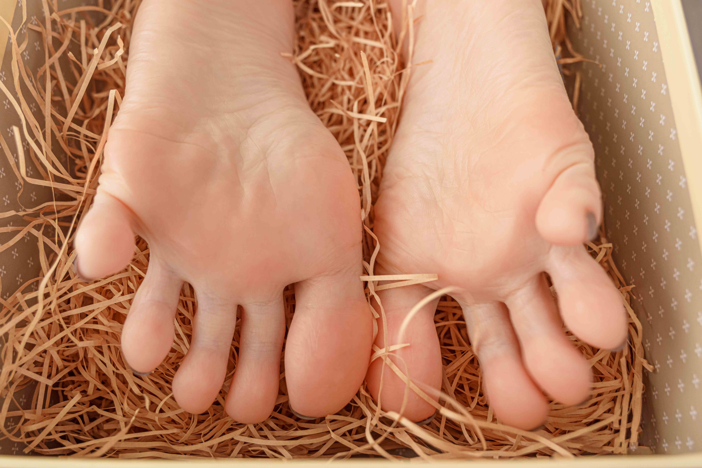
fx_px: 604
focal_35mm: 31
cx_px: 351
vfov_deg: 42.3
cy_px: 234
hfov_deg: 60.3
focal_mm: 31
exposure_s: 1/60
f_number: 6.3
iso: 400
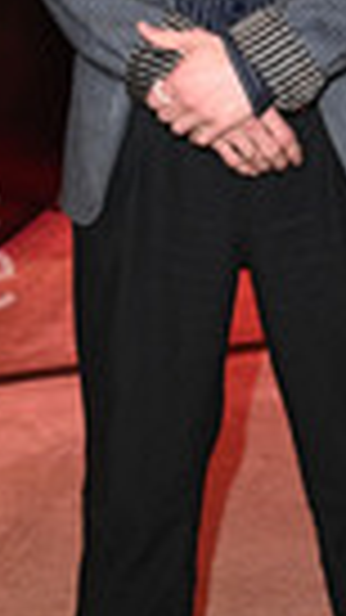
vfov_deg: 18.2
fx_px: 1893
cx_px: 274
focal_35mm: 116
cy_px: 58
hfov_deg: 10.4
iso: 4000
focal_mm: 38
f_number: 5.6
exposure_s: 1/60
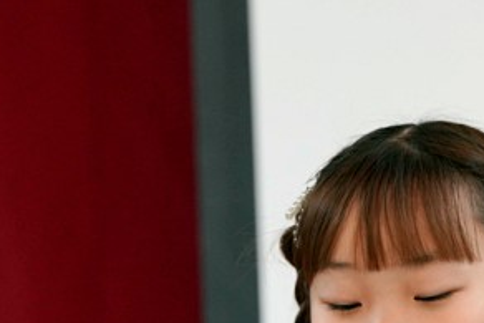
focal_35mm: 616
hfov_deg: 3.3
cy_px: 388
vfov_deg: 2.2
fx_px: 8285
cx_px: 375
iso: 2000
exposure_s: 1/250
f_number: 4
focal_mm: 200
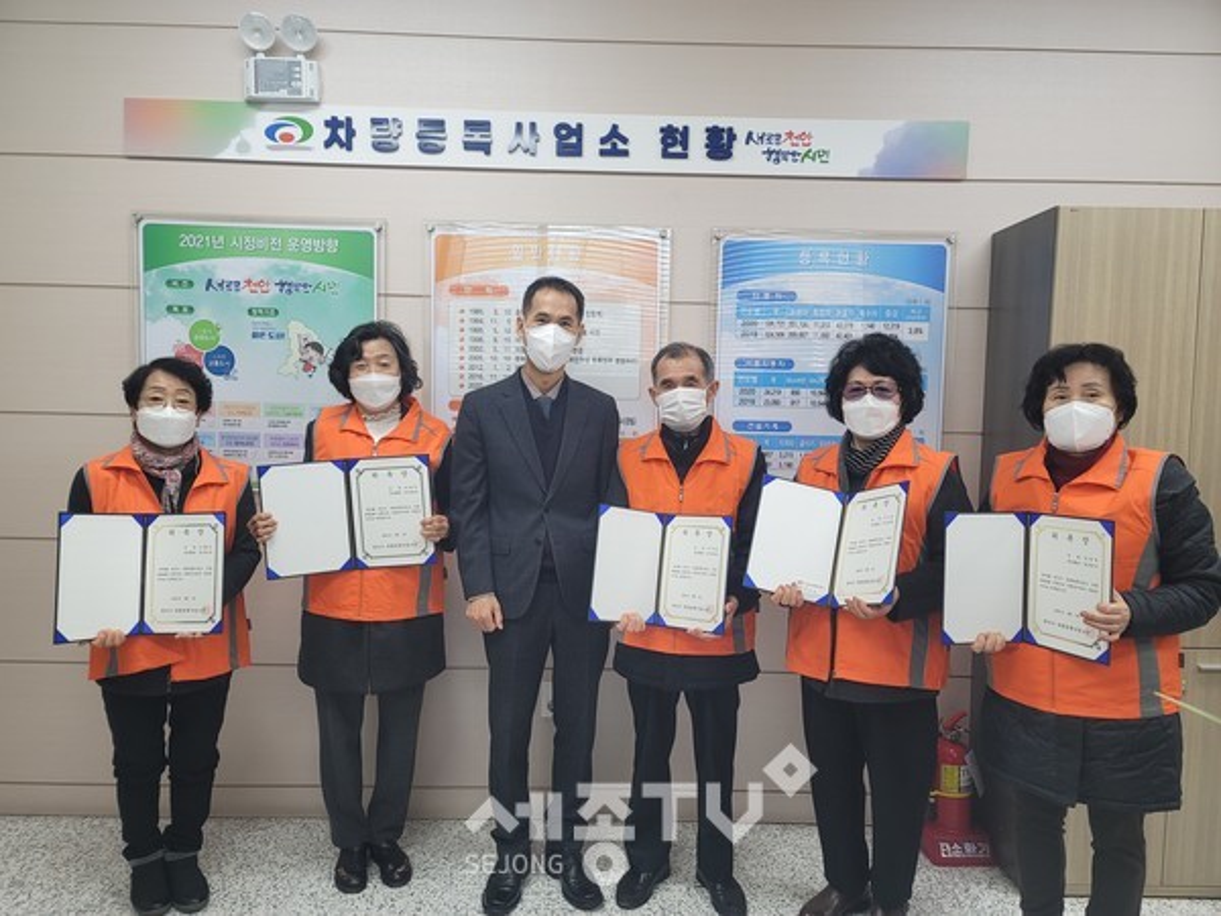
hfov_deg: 69.4
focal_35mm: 25
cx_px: 610
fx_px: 882
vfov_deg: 54.9
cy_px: 458
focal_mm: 7
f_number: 1.8
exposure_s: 1/120
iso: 160
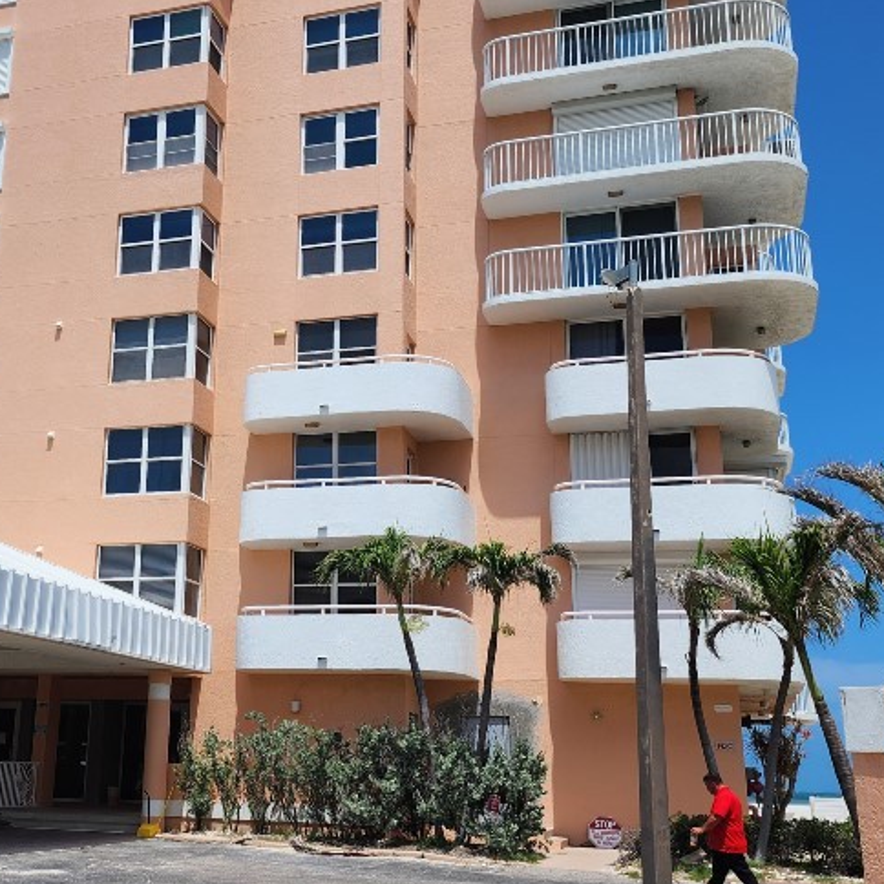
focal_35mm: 43
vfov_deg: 39.2
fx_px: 1242
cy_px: 433
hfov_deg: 38.7
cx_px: 294
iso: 12
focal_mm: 6.4
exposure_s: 1/2066
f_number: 1.8
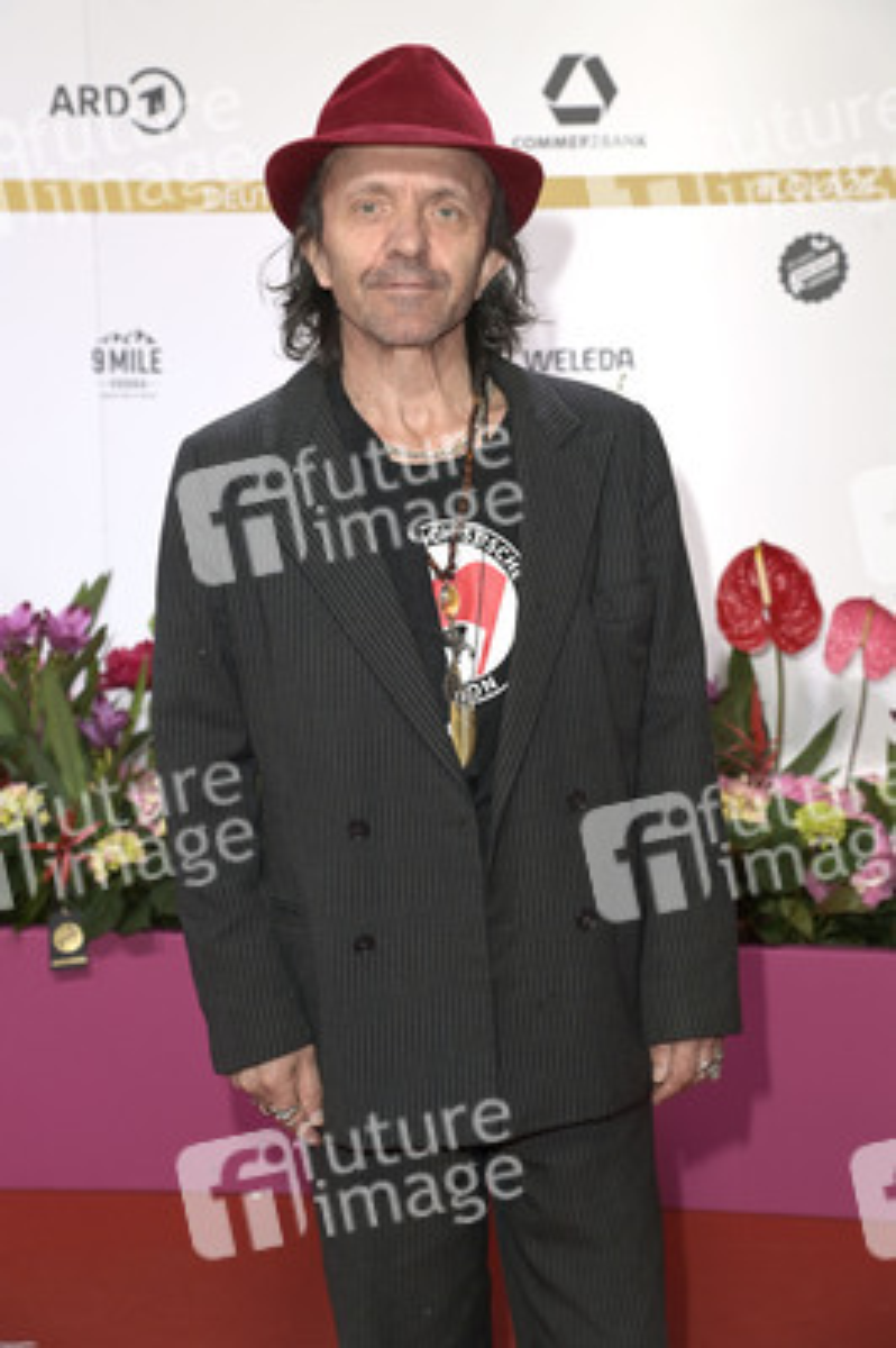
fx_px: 2805
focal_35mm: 75
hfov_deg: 18.2
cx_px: 448
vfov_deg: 27.0
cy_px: 674
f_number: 6.3
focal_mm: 75
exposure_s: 1/250
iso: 640
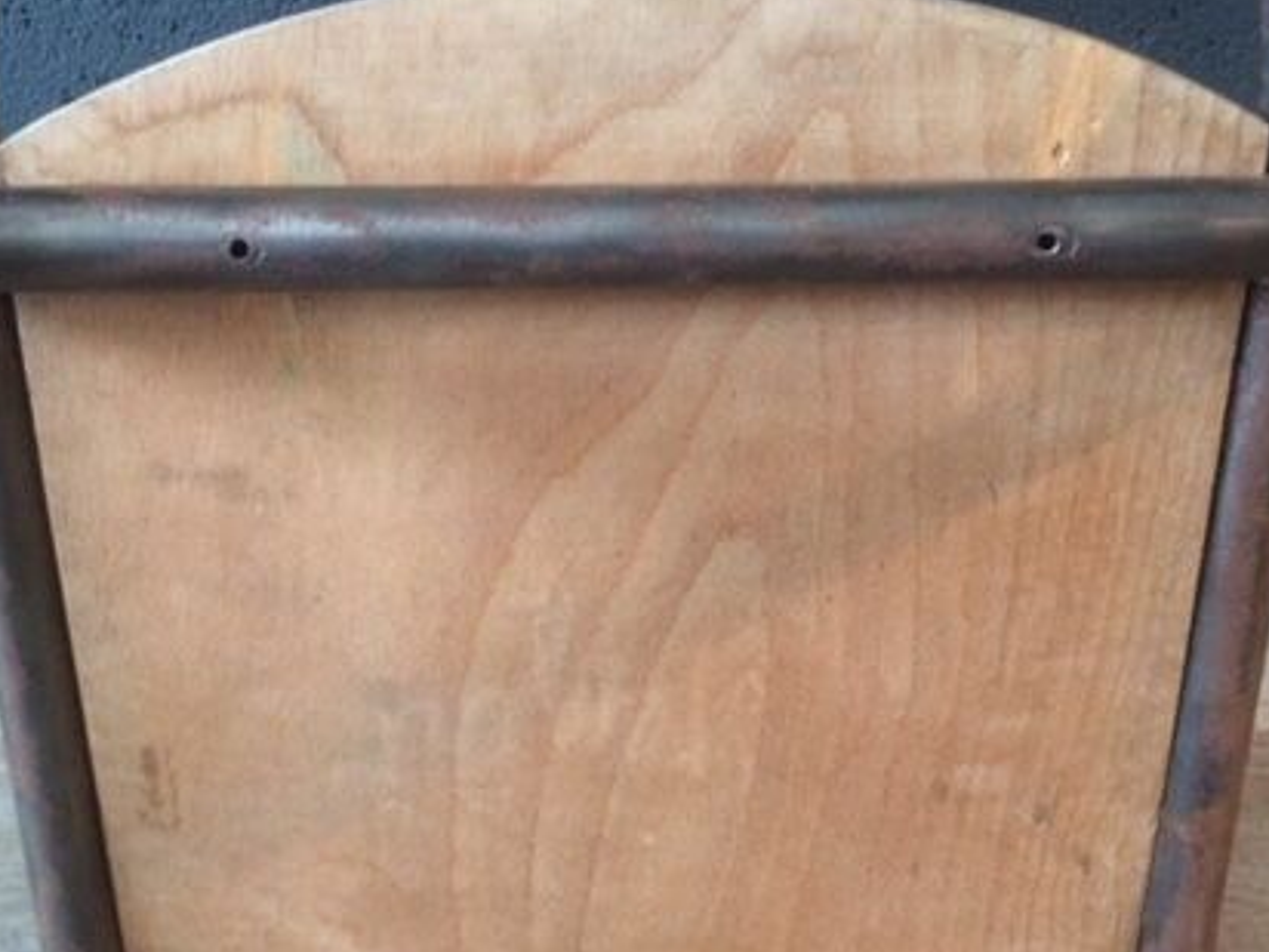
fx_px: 1650
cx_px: 613
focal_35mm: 45
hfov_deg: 42.1
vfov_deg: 32.1
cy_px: 567
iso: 500
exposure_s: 1/17
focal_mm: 4.15
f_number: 2.2
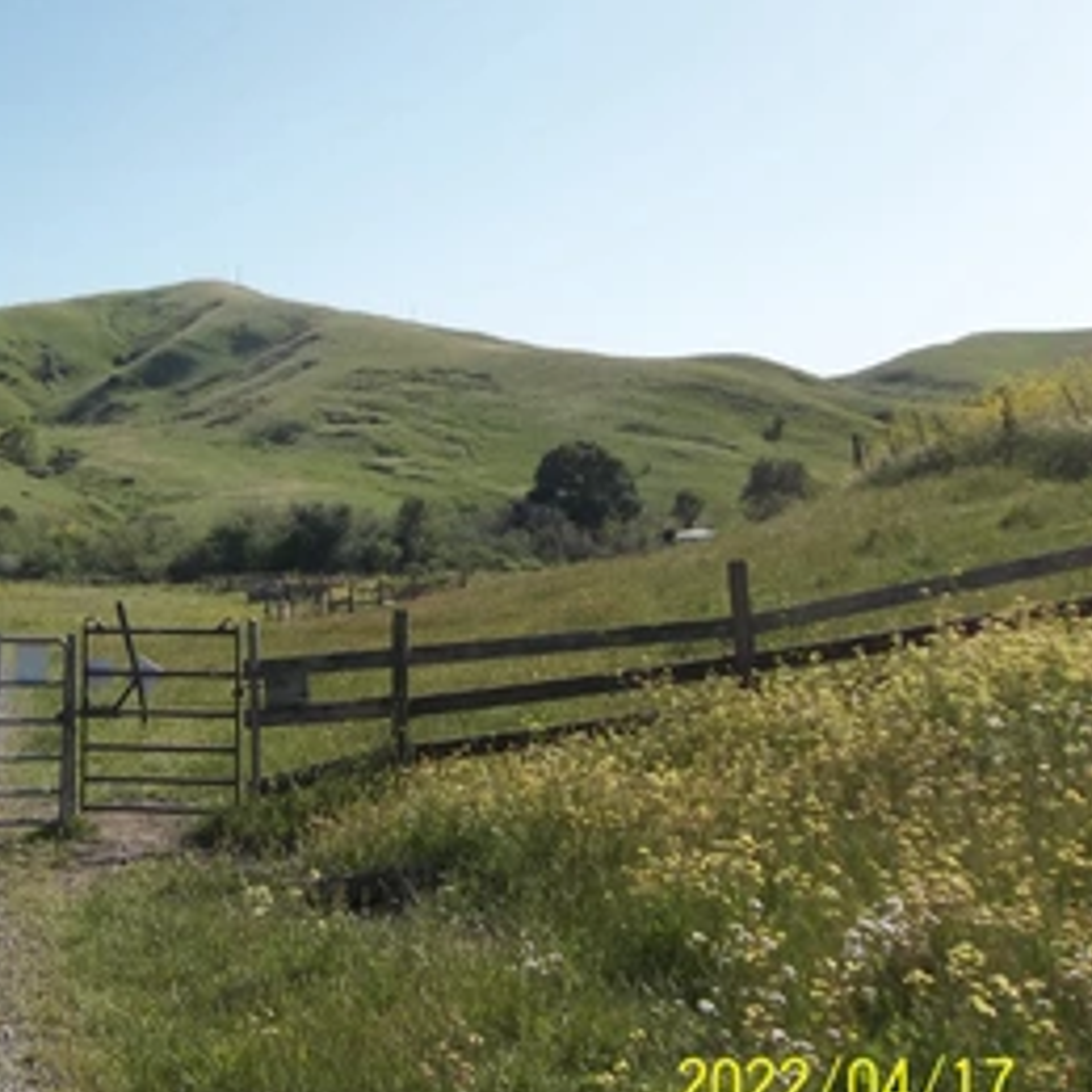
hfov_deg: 36.0
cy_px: 512
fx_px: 1570
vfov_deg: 38.3
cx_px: 109
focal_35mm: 44
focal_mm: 4.9
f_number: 8.9
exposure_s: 1/200
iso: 80
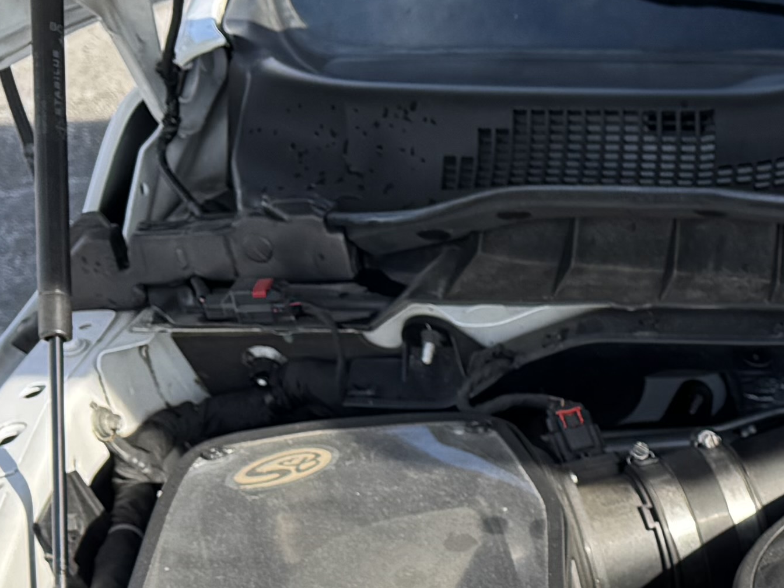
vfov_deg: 13.8
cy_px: 832
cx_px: 1261
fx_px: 2310
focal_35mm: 102
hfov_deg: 17.0
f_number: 1.78
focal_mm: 6.76
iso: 80
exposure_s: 1/1151
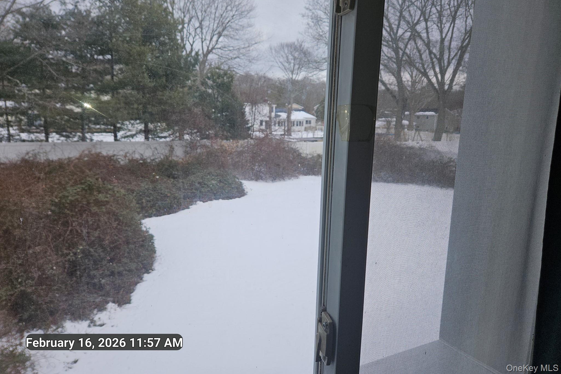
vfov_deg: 53.0
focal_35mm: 24
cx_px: 281
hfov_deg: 73.7
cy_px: 164
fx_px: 374
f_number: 1.8
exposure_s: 1/1493
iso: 25
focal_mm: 5.4
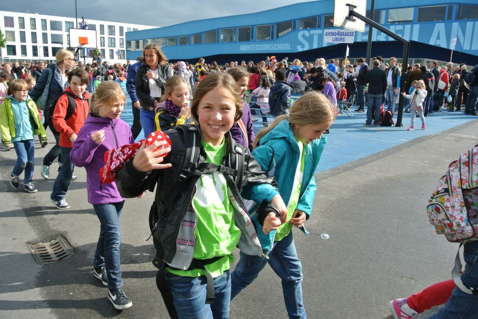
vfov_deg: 48.0
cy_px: 160
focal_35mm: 27
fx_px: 359
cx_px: 239
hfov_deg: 67.3
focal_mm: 10
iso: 100
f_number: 5
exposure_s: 1/400
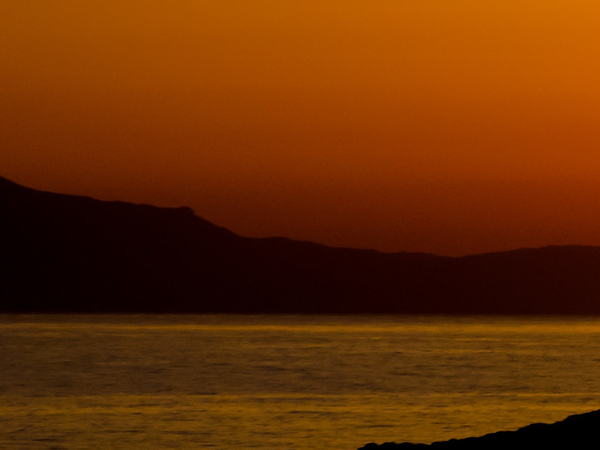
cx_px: 967
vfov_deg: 3.4
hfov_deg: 4.5
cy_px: 106
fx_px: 7576
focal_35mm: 437
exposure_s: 1/320
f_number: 5.3
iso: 125
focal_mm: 24.2
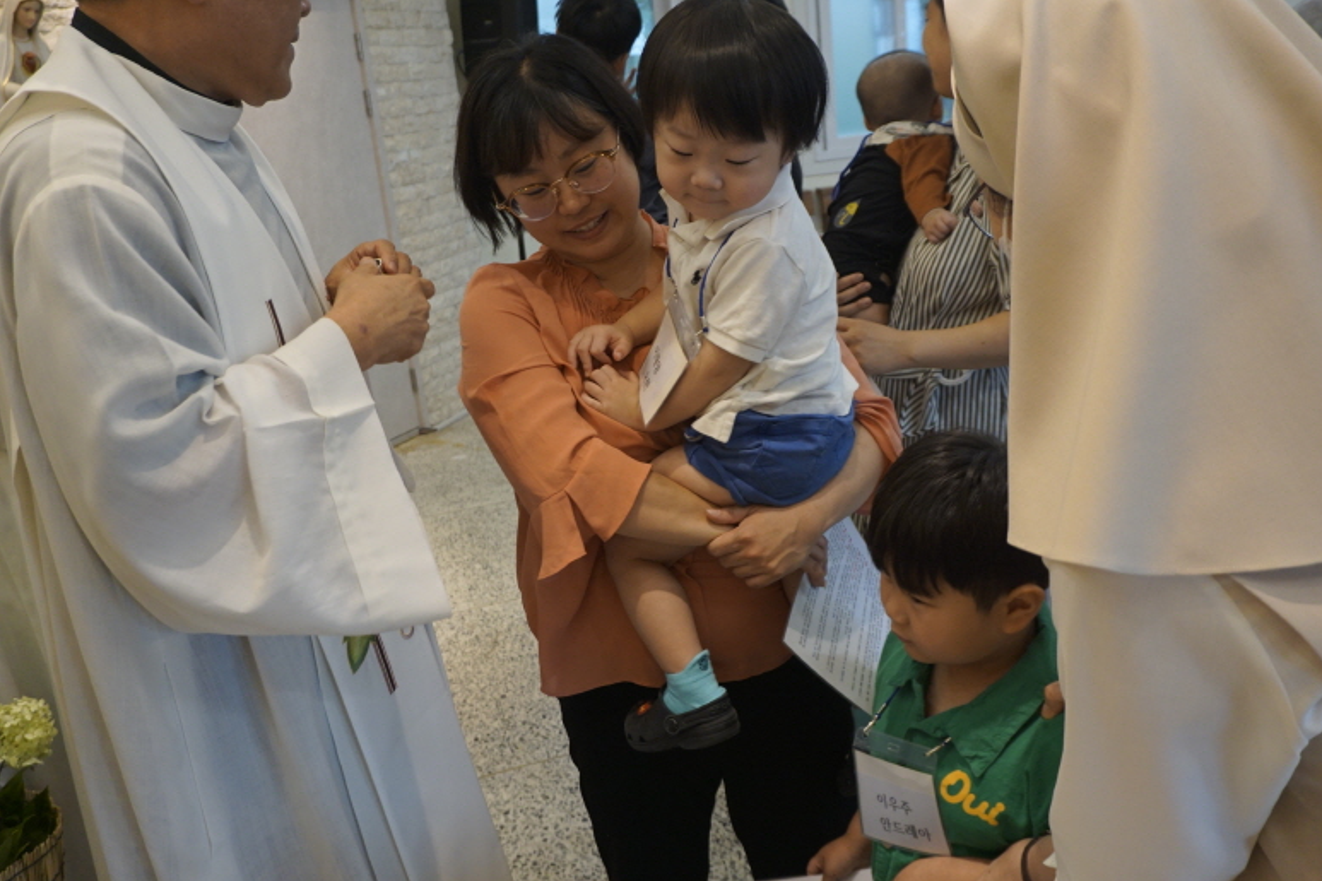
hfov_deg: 60.3
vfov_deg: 42.3
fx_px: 1138
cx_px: 682
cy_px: 439
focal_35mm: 31
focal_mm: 20
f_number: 4
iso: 640
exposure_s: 1/160
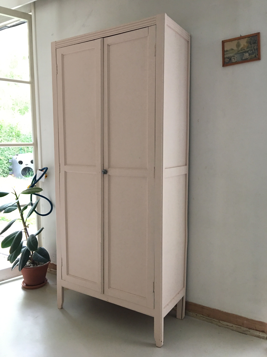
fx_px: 298
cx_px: 134
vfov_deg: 61.7
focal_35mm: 29
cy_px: 178
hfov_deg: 48.2
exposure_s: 1/17
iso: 80
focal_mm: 4.15
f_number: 2.2
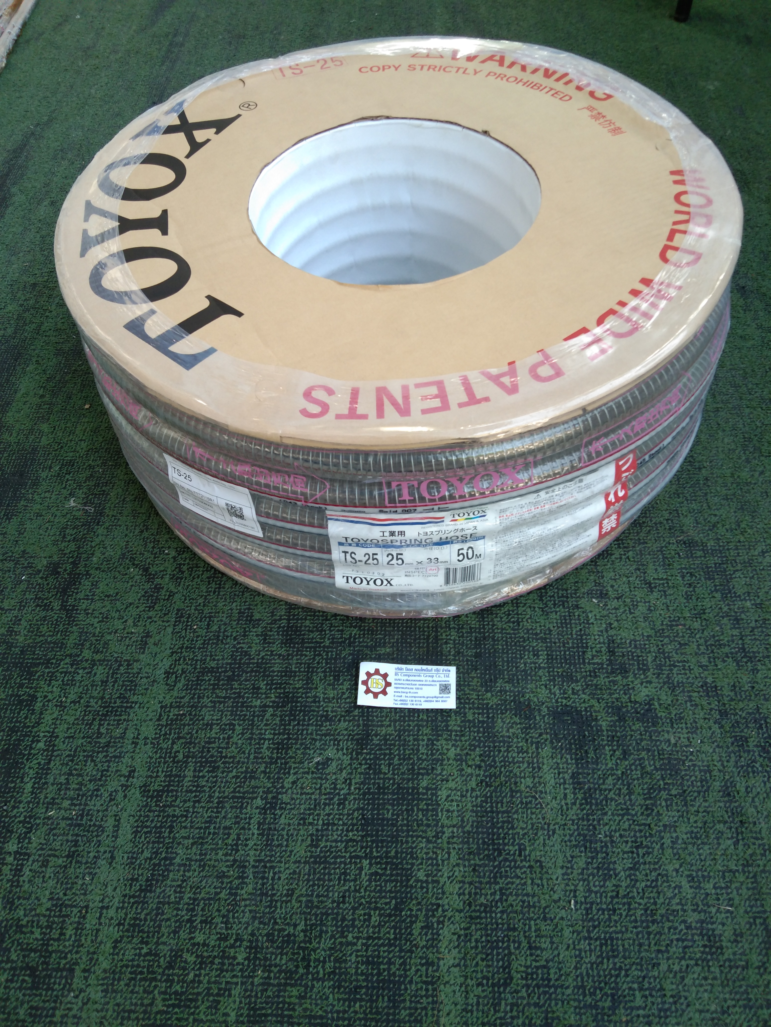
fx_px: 891
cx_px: 386
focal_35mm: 30
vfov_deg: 60.0
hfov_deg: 46.8
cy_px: 514
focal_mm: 3.65
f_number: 2.2
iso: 134
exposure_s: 1/50
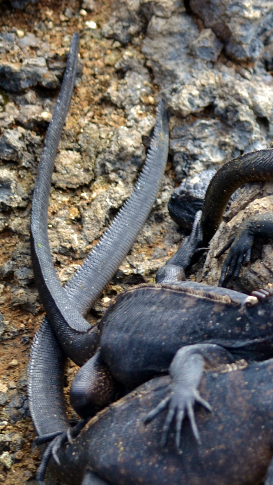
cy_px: 205
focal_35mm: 364
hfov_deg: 3.3
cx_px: 557
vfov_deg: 5.9
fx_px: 4684
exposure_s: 1/125
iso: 125
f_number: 5.6
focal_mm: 100
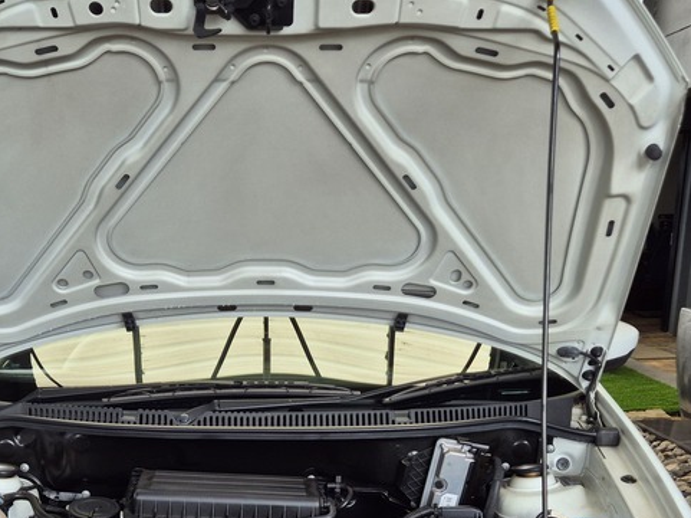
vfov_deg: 28.1
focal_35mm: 49
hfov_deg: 38.7
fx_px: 977
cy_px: 504
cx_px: 263
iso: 25
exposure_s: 1/315
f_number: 1.8
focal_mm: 5.4
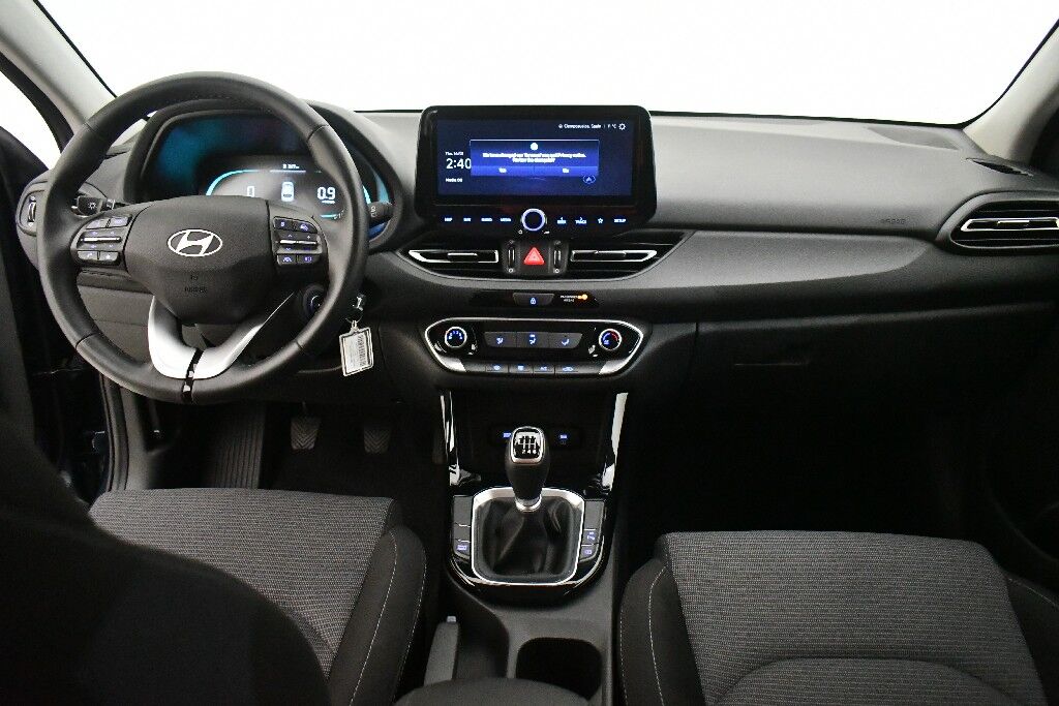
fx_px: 794
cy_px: 353
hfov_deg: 67.4
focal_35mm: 27
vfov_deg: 47.9
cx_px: 530
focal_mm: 18
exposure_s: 1/60
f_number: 3.5
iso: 12800
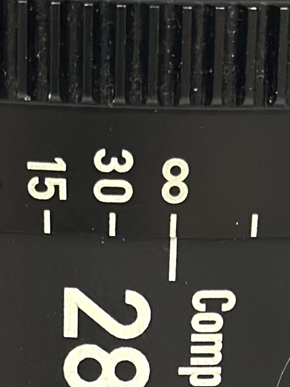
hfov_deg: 6.4
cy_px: 648
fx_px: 2582
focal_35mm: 231
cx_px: 181
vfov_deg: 8.3
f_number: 1.78
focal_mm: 6.86
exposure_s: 1/60
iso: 250
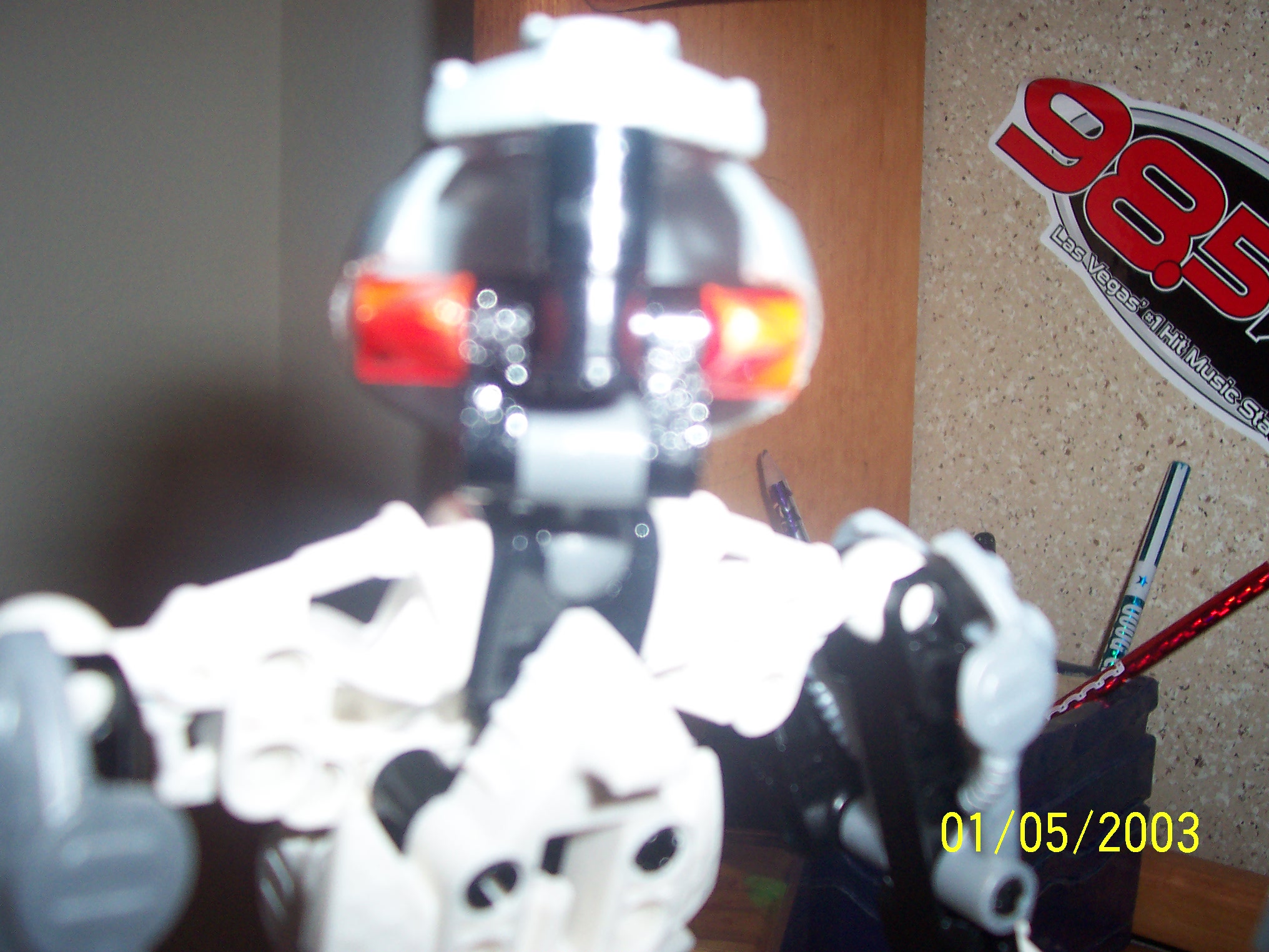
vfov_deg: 38.7
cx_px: 634
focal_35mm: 37
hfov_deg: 50.1
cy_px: 476
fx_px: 1356
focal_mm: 5.6
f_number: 2.8
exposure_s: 1/60
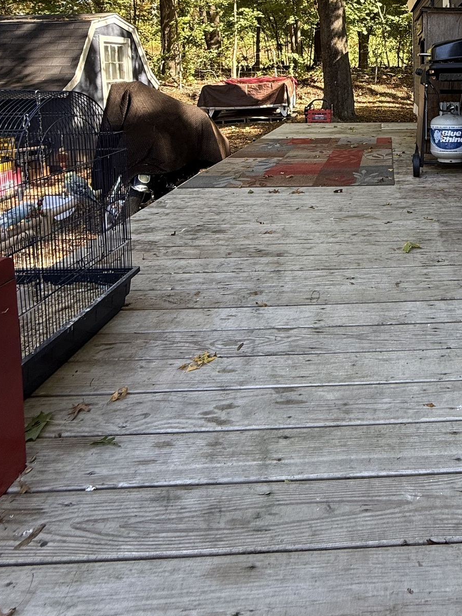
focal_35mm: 27
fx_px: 481
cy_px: 102
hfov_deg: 46.8
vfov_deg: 58.9
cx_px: 407
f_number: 2.2
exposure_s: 1/144
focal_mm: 2.22
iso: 64
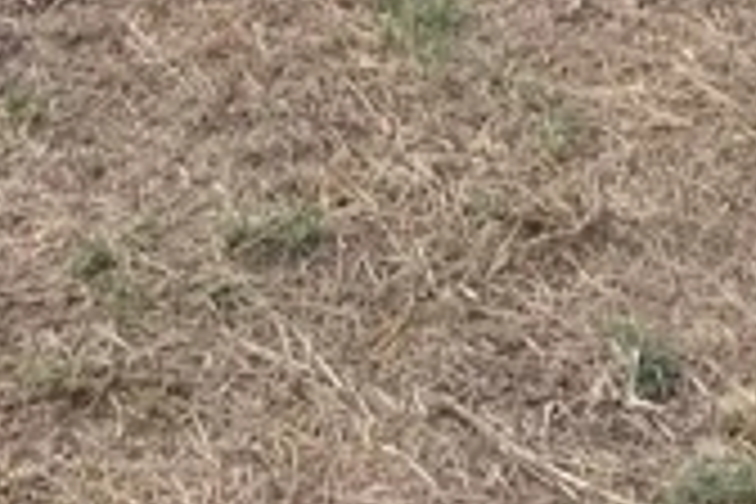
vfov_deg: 7.4
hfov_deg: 12.8
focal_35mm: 161
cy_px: -1040
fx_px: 3381
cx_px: 432
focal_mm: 4
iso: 25
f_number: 1.8
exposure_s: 1/291
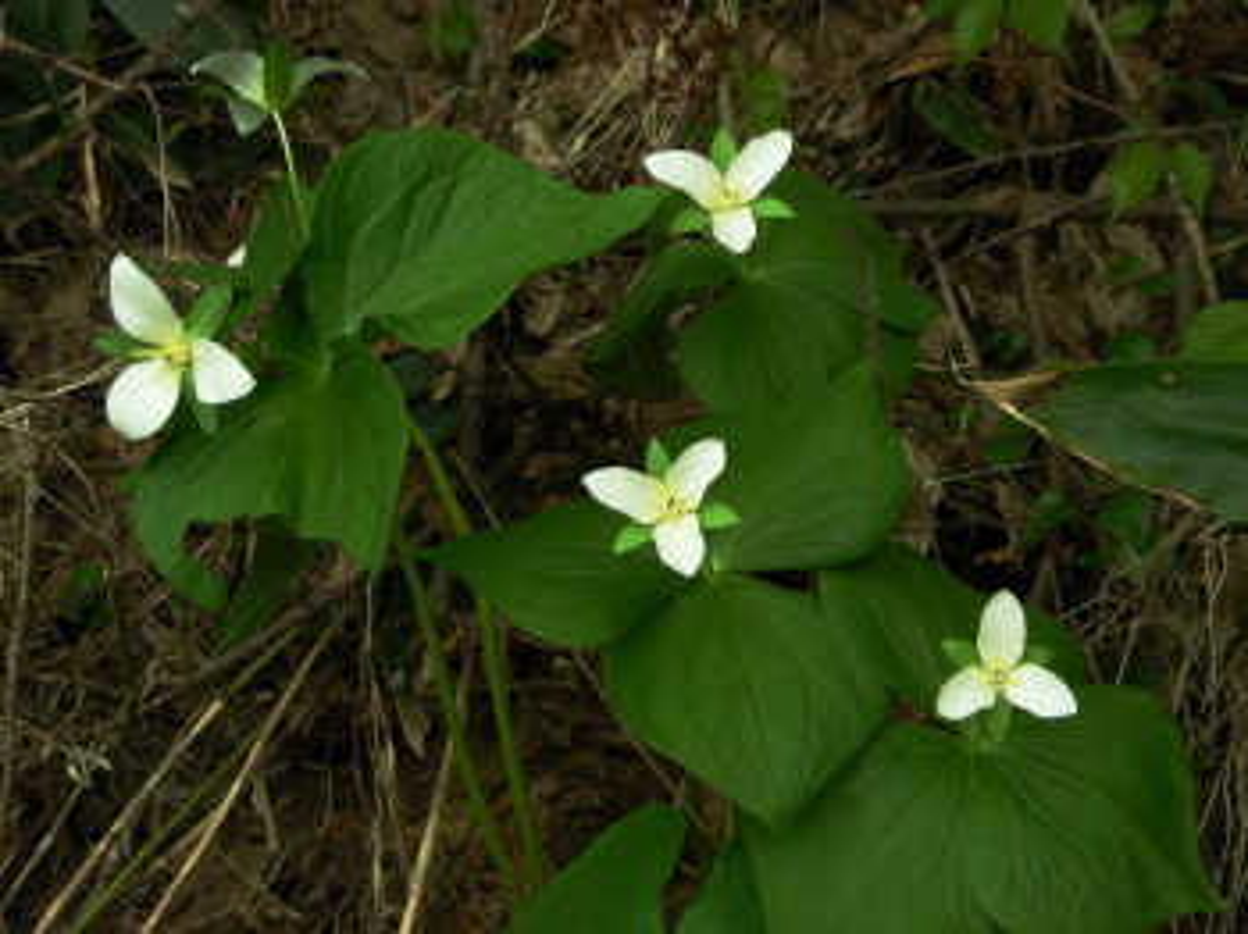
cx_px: 624
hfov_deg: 22.5
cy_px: 467
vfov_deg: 17.0
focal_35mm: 87
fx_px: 3134
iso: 106
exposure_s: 1/60.8
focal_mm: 14.6
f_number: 3.5
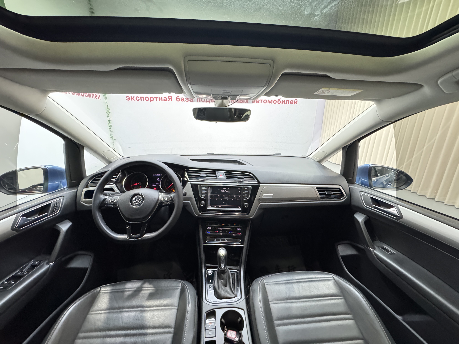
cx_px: 230
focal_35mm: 14
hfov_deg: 102.1
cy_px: 172
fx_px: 186
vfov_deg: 85.7
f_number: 2.2
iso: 1250
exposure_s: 1/60
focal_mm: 2.22
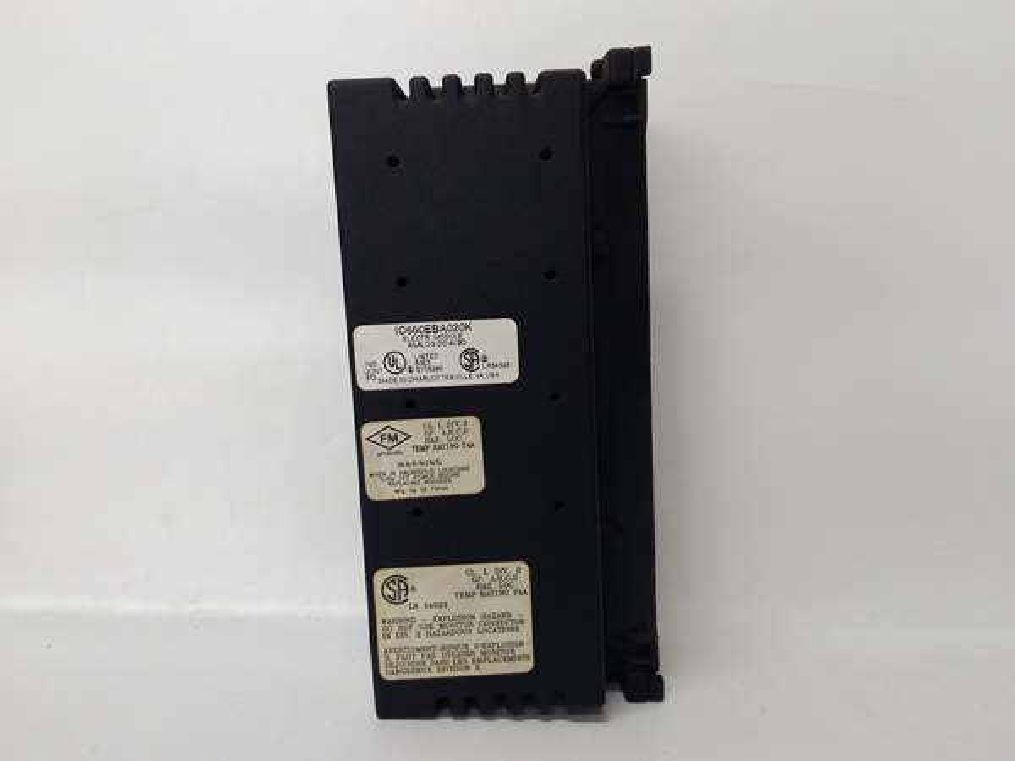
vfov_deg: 51.4
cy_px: 380
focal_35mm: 27
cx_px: 508
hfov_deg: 65.3
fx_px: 792
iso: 157
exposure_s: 1/33
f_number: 2
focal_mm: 3.79
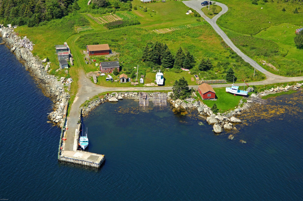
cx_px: 152
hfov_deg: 21.9
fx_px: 782
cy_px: 100
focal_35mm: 93
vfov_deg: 14.7
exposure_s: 1/1000
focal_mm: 62
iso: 400
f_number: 6.3
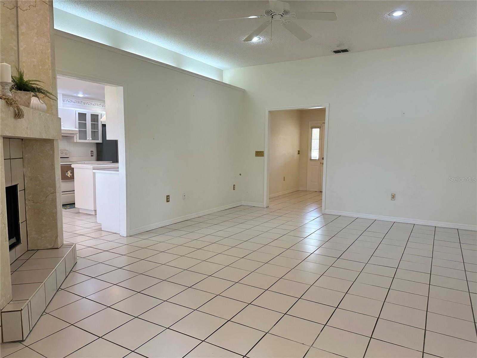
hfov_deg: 71.6
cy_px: 179
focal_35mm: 24
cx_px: 238
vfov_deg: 56.8
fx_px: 331
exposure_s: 1/120
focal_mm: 6.86
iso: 125
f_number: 1.78
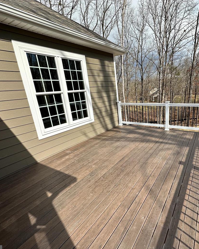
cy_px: 129
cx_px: 133
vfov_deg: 83.2
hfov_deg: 68.9
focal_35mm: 19
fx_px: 140
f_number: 2.2
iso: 40
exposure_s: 1/1553
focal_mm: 2.22
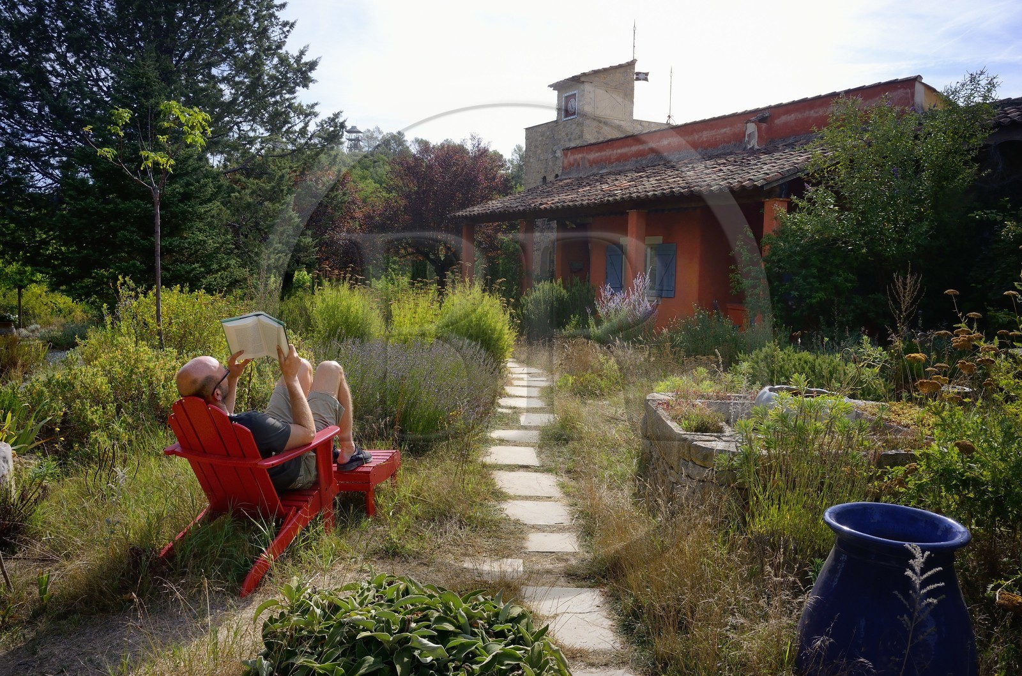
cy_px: 338
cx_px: 511
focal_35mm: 28
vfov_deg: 46.2
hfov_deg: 65.6
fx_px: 793
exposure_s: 1/500
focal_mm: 18.5
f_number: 7.1
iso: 200
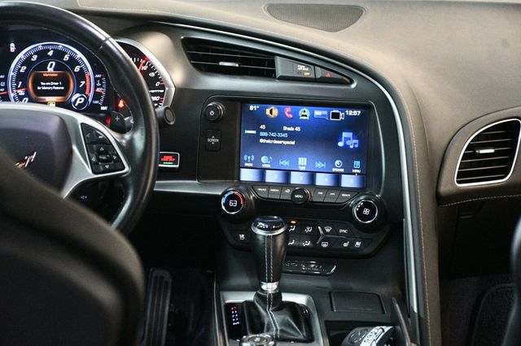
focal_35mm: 105
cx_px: 260
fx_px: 1519
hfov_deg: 19.5
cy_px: 173
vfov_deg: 13.0
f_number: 5
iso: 8000
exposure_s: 1/60
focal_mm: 70
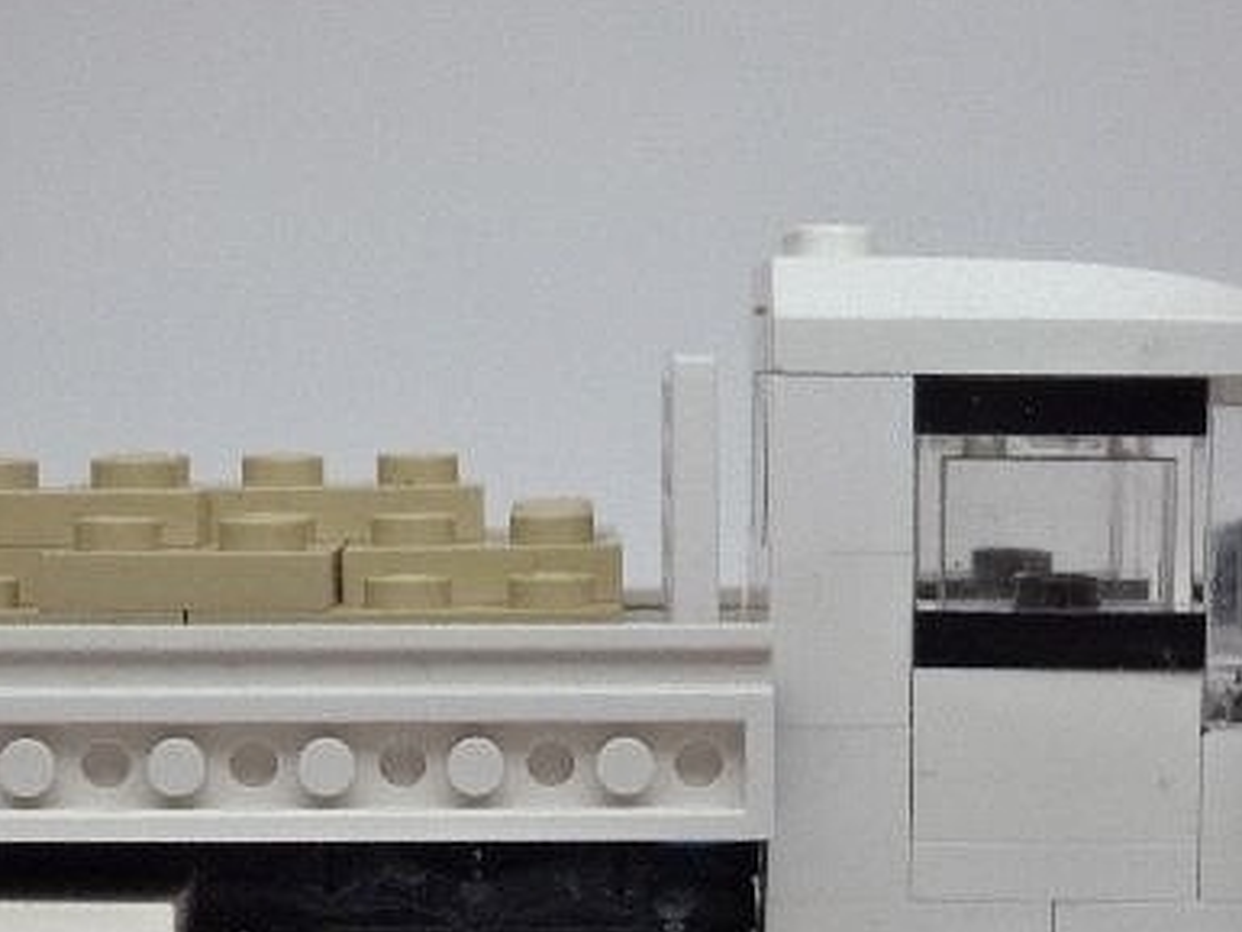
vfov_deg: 13.6
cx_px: 581
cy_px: 771
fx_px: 3876
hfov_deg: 18.2
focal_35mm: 108
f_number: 4.3
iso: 400
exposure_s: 1/8
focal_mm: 9.4
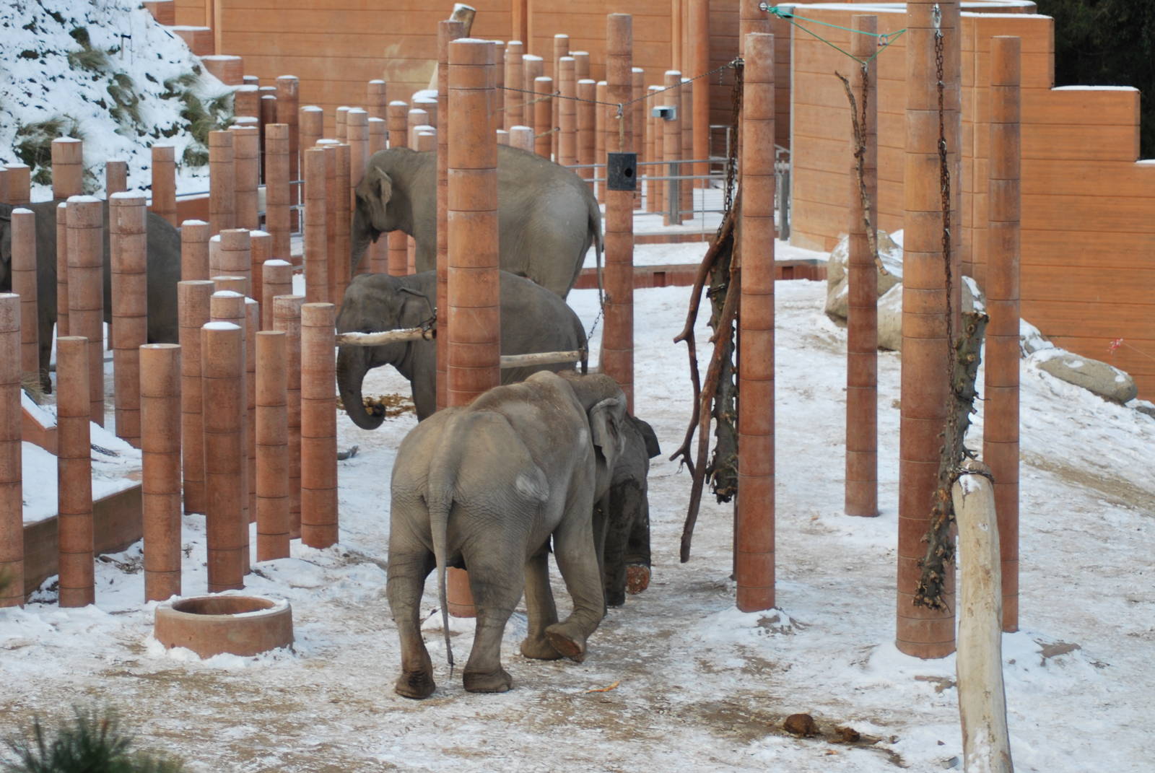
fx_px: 3373
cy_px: 386
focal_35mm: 105
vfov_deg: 13.1
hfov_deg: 19.4
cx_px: 578
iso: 200
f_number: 4.5
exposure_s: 1/320
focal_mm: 70
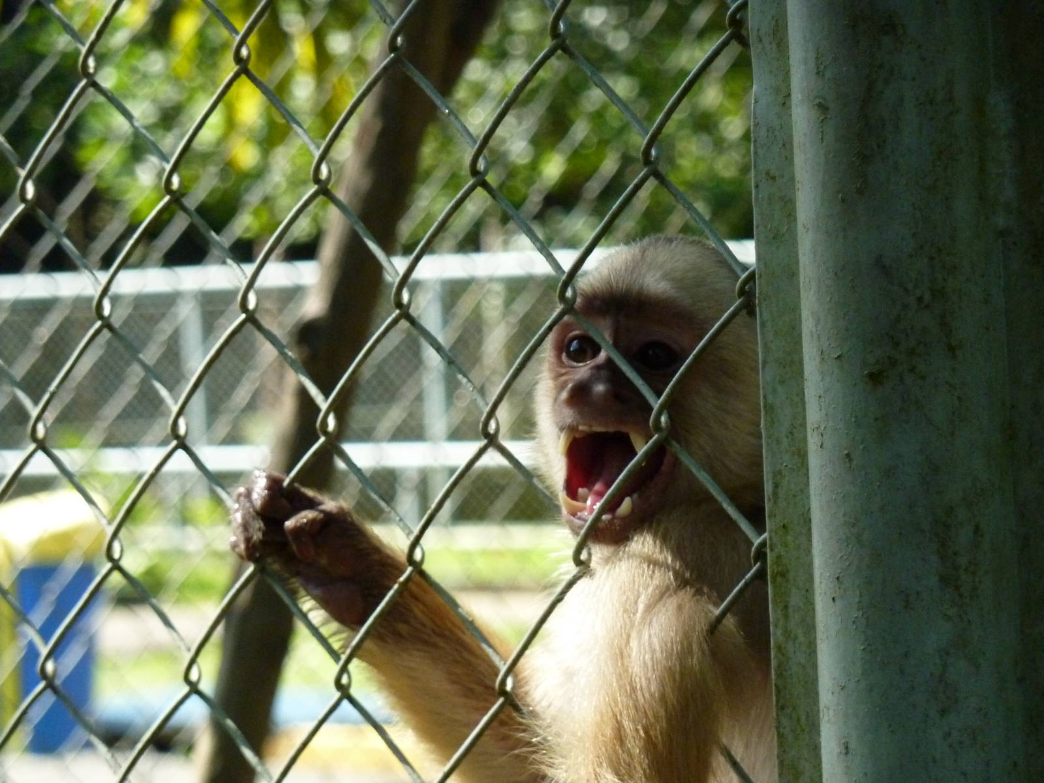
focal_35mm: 225
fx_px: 6786
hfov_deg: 8.8
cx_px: 522
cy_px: 392
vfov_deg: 6.6
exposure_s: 1/640
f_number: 4.6
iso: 500
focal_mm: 37
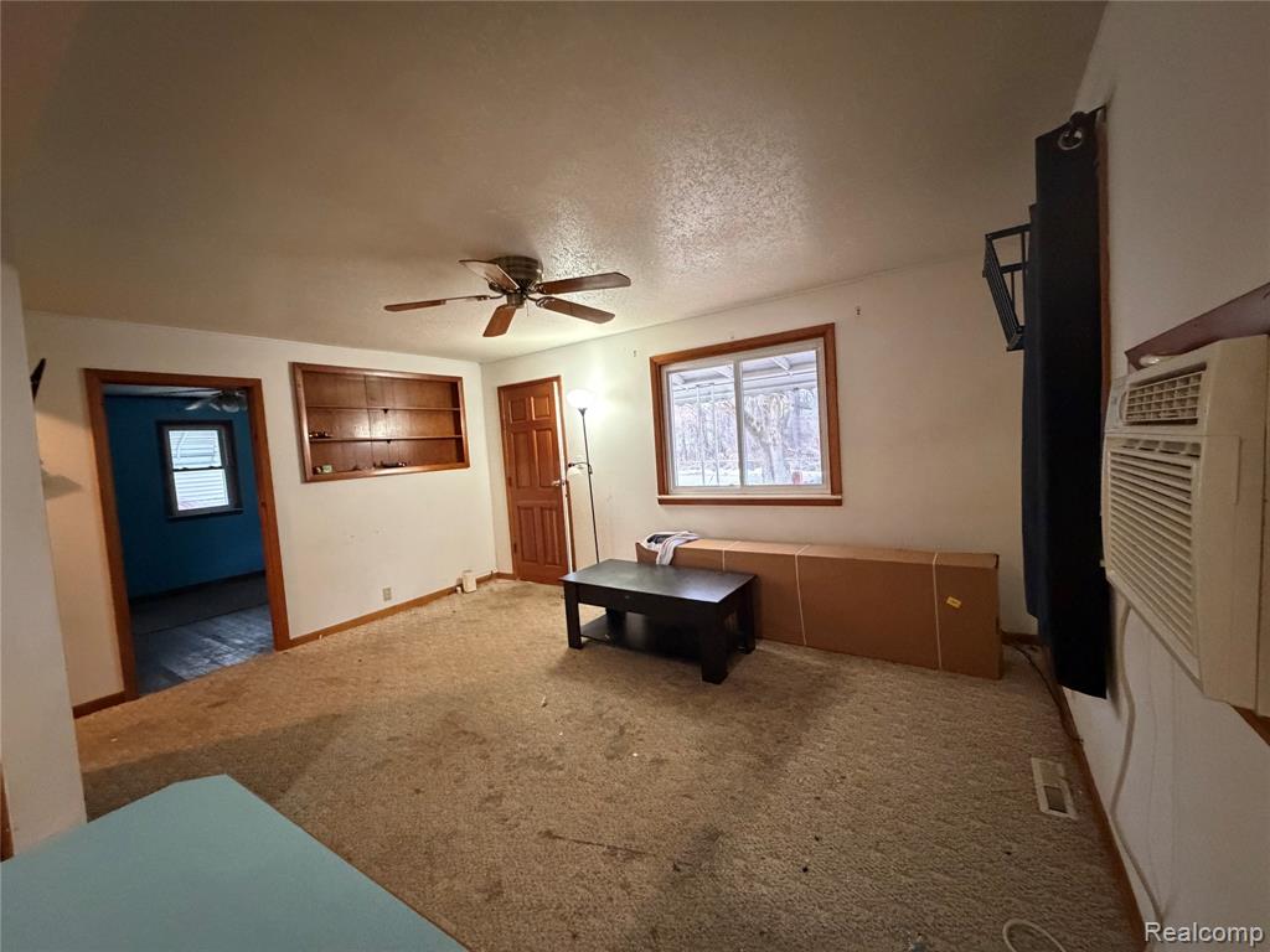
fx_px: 514
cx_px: 635
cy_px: 476
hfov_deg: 102.1
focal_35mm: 14
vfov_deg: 85.7
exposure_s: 1/60
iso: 1250
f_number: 2.2
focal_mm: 2.22
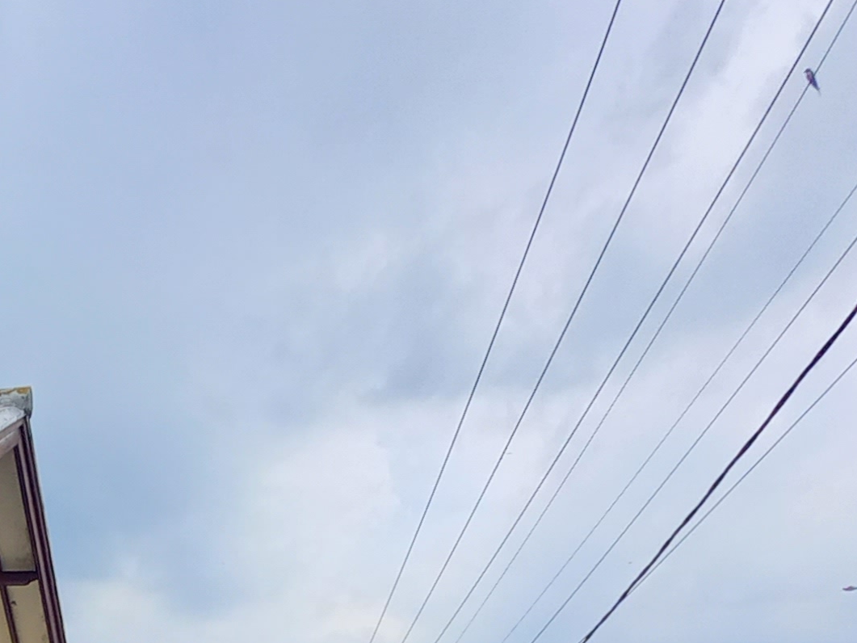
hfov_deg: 39.5
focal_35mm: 40
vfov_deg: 25.8
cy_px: 984
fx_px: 990
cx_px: -53
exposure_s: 1/291
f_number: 2.2
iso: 40
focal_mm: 1.42
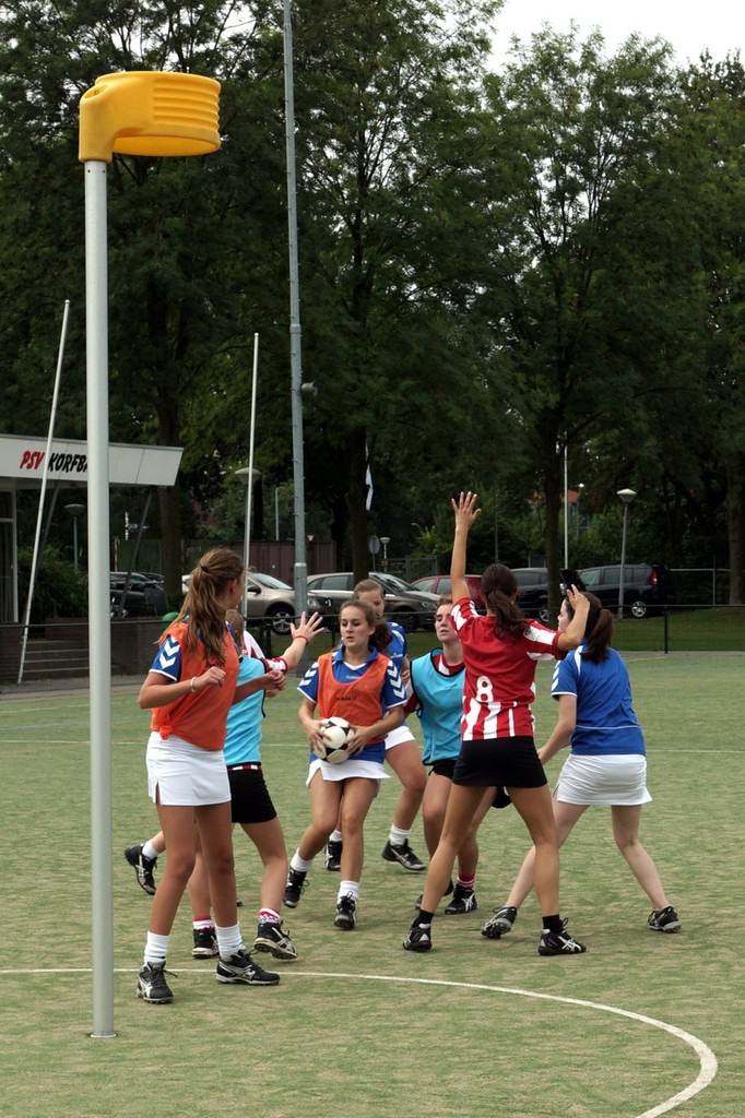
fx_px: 1305
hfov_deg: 31.9
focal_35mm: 42
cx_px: 372
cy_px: 559
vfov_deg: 46.4
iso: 100
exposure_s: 1/400
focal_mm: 28
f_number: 6.3
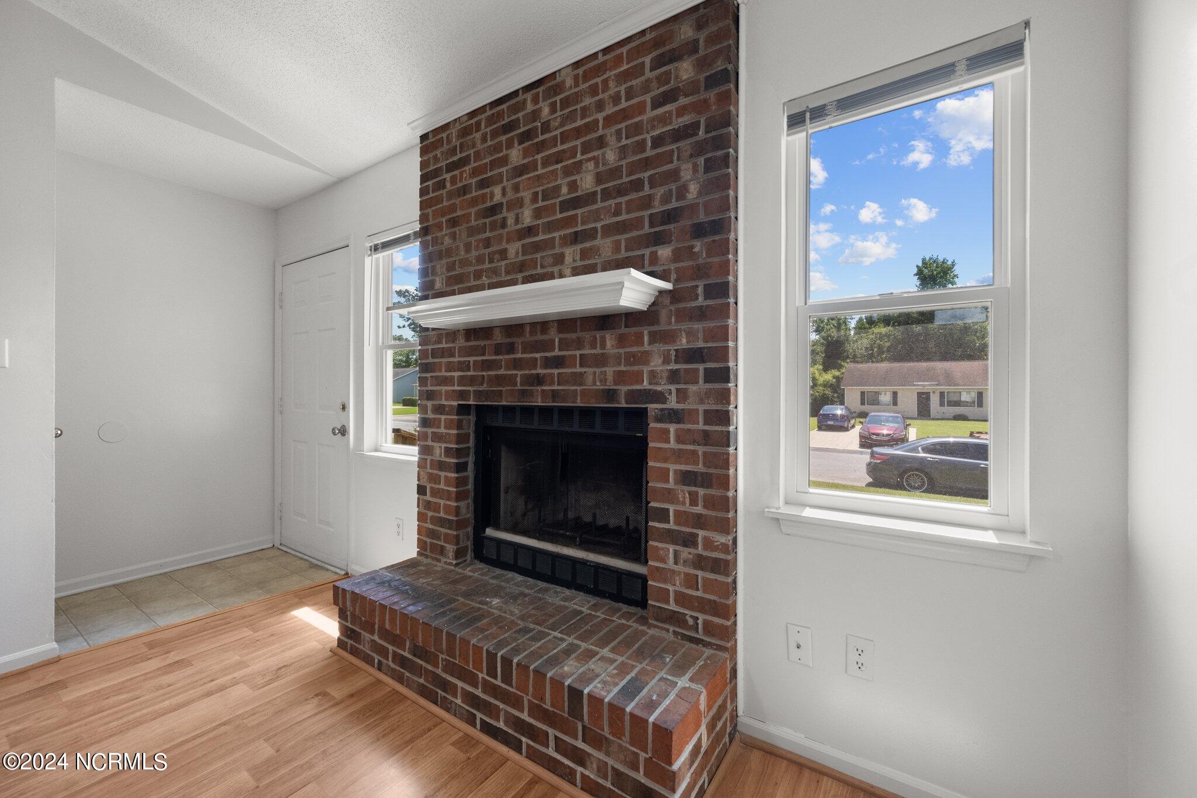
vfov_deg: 81.2
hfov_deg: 104.3
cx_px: 598
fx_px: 465
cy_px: 399
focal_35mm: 14
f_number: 7.1
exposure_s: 1/13
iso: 640
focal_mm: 14
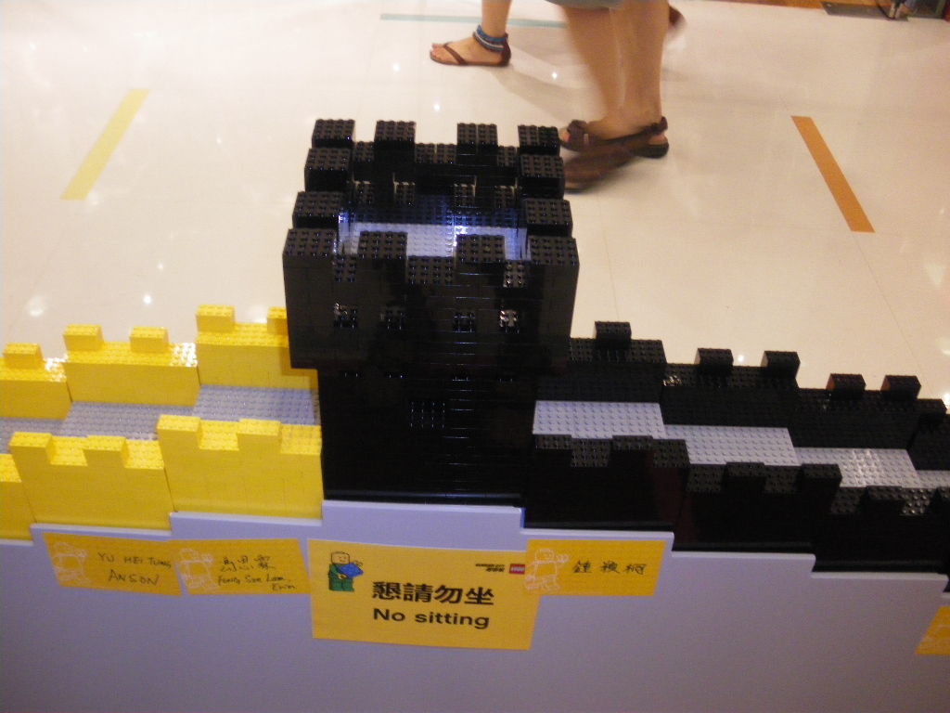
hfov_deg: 51.4
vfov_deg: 39.7
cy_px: 356
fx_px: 988
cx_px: 475
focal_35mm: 36
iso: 400
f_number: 3.5
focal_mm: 6.3
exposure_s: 1/50
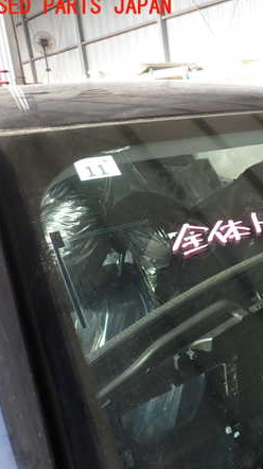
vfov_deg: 54.0
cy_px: 232
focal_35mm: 37
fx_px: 460
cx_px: 297
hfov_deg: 28.6
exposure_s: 1/125
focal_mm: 4.5
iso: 100
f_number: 2
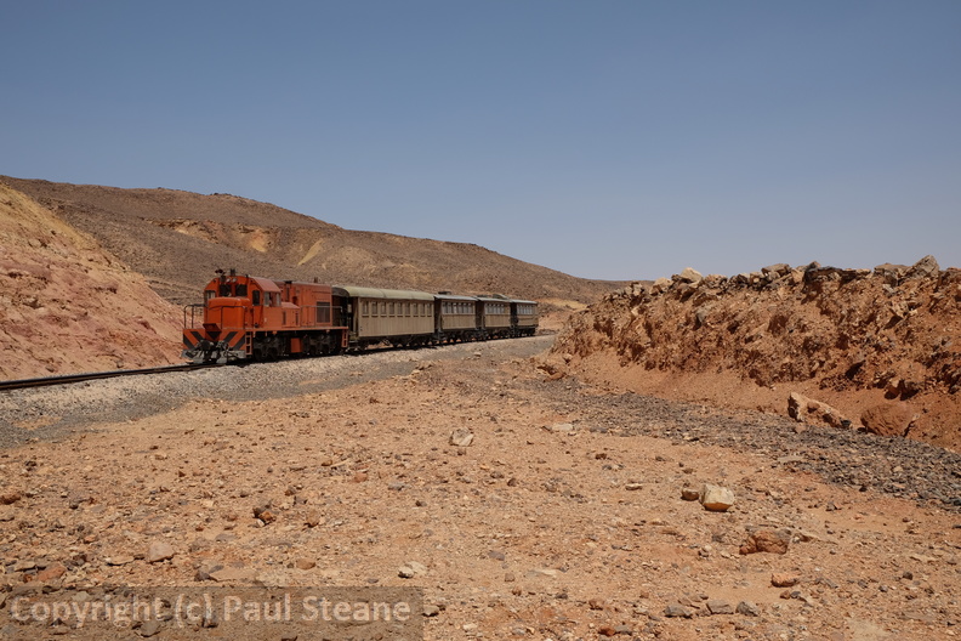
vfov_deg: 36.9
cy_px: 320
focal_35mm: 36
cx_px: 480
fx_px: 961
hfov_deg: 53.1
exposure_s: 1/350
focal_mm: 24.3
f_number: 11
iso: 200
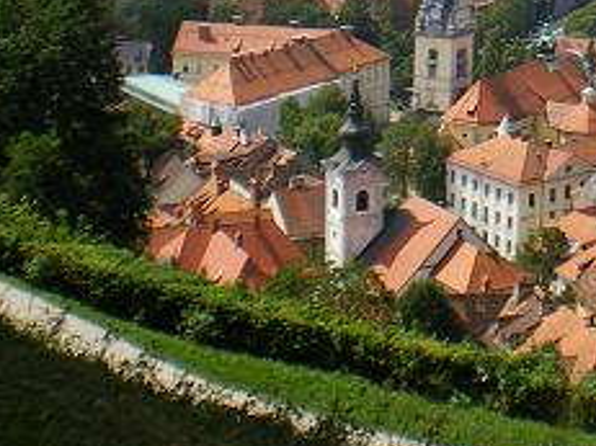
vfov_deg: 16.5
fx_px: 1497
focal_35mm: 87
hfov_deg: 21.6
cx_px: 617
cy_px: -36
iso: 64
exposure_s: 1/320
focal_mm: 6.3
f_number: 4.6
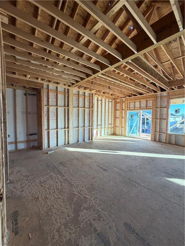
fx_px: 100
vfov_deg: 102.1
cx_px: 92
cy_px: 123
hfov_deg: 85.7
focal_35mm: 14
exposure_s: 1/121
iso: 160
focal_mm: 2.22
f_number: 2.2
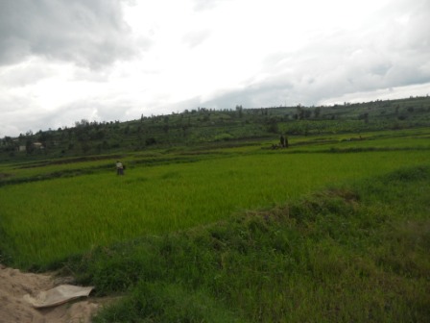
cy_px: 162
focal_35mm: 27
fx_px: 335
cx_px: 215
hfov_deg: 65.3
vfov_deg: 51.4
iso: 80
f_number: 3.2
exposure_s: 1/500
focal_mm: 4.9
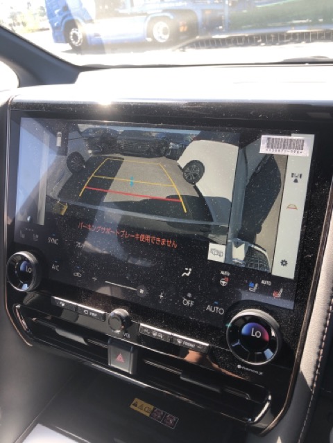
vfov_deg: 63.4
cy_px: 222
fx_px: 359
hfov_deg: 49.7
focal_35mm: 28
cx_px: 166
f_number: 1.8
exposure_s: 1/120
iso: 25
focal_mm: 3.99
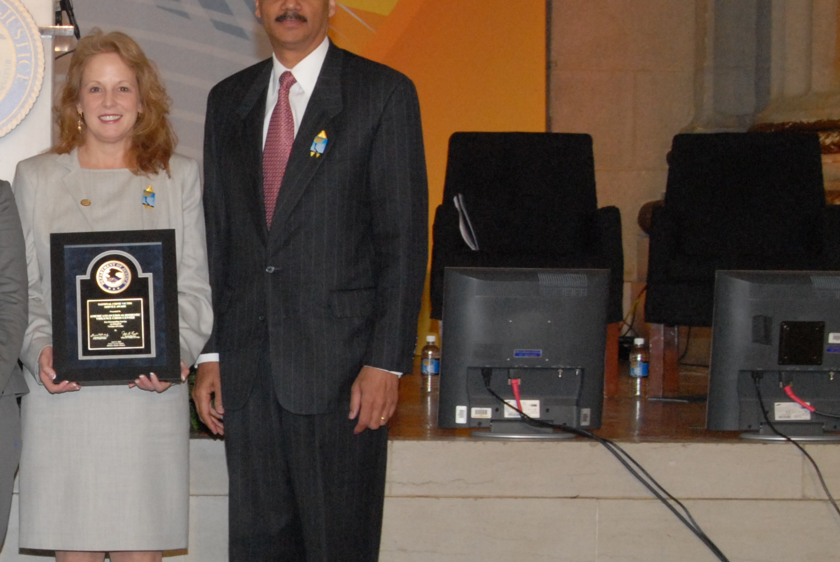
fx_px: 2593
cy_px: 357
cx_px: -67
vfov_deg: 12.4
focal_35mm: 111
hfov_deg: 17.8
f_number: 7.1
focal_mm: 32
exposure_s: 1/60
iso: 1000
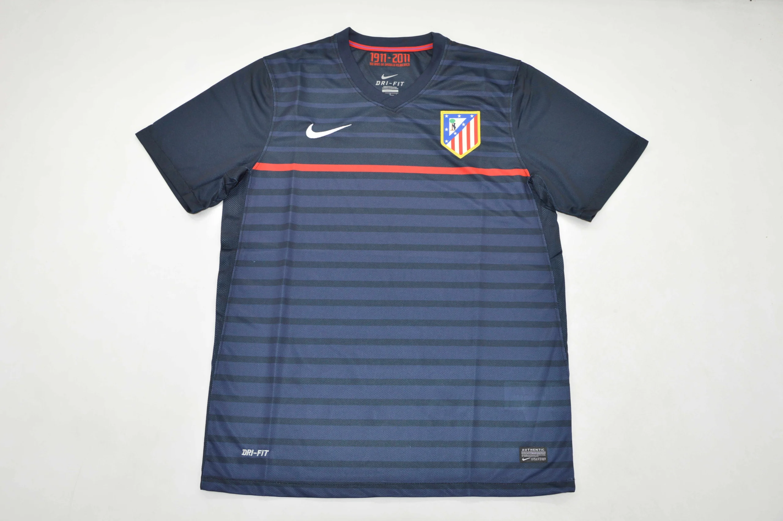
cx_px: 392
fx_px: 684
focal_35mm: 32
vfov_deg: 41.6
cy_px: 260
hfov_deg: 59.5
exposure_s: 1/200
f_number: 5
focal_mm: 21
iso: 400
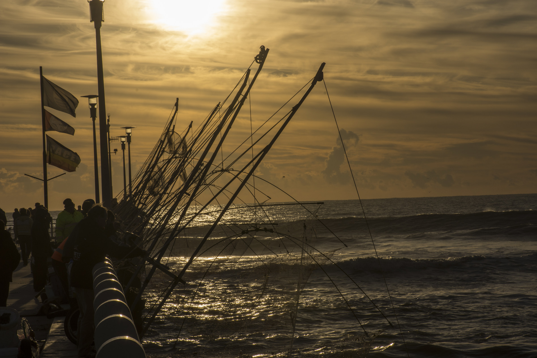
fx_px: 2014
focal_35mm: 135
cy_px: 179
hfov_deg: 15.2
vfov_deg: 10.2
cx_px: 268
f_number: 22
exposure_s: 1/320
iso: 100
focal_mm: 90
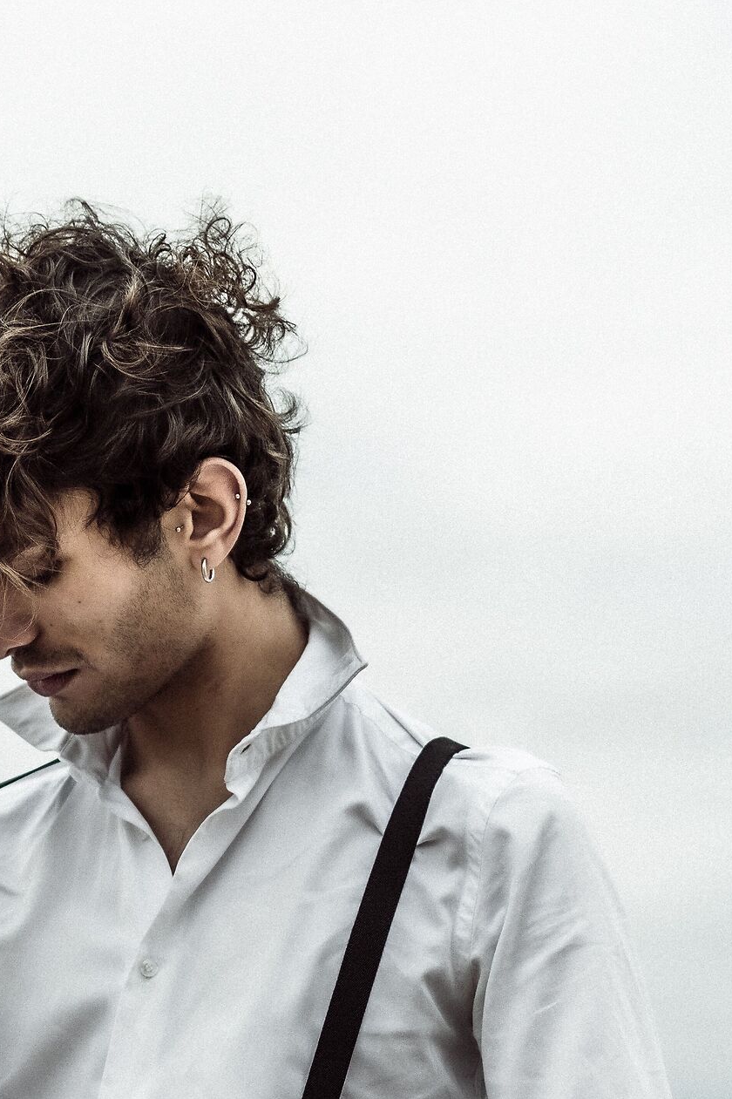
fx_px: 3021
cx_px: 45
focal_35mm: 99
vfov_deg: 20.3
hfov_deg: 13.7
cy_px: 912
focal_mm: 35
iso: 100
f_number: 2
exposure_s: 1/1000
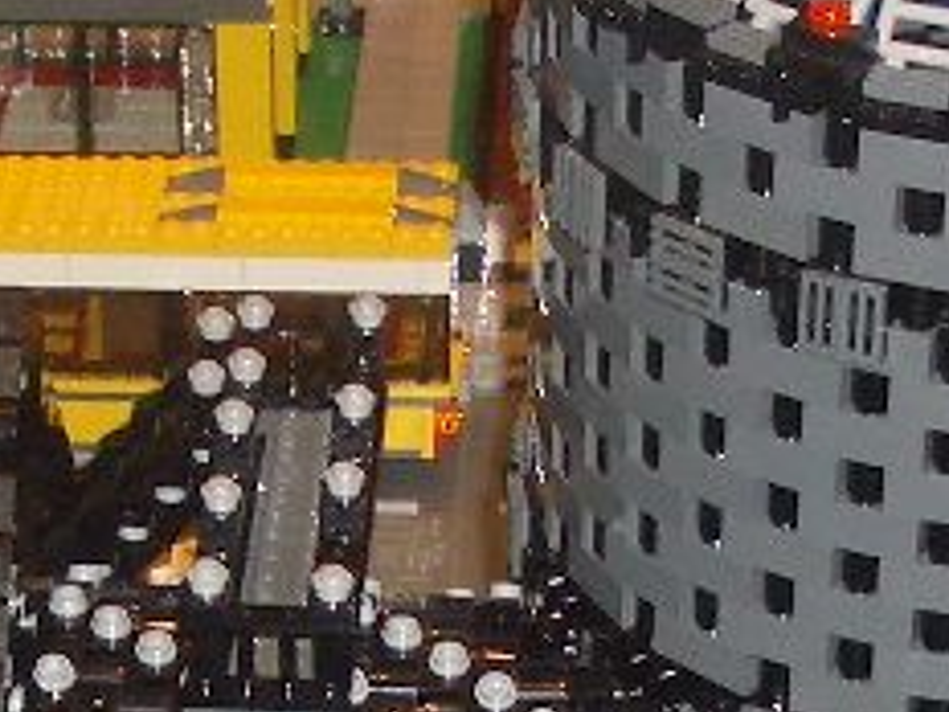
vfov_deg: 8.5
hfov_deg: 11.4
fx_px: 4770
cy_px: 679
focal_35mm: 174
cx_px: 507
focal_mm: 5.8
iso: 100
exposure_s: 1/60
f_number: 2.6
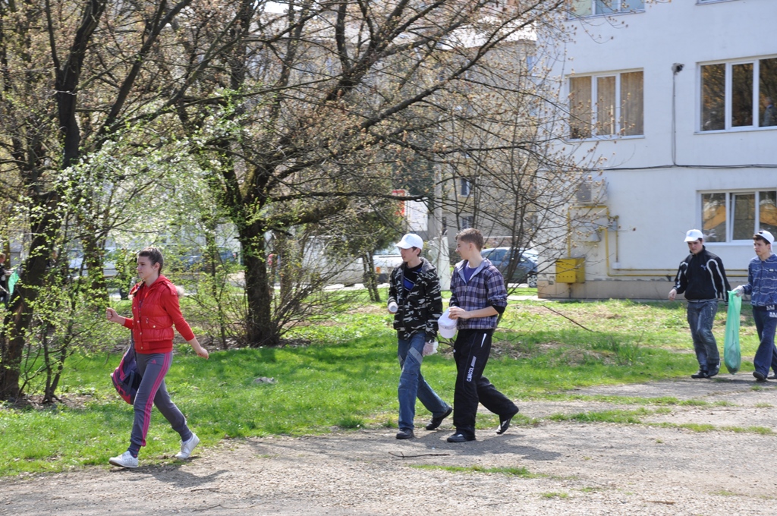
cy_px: 258
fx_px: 1681
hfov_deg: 26.0
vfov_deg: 17.4
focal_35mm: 78
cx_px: 388
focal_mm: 52
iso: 200
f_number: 10
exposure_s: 1/100
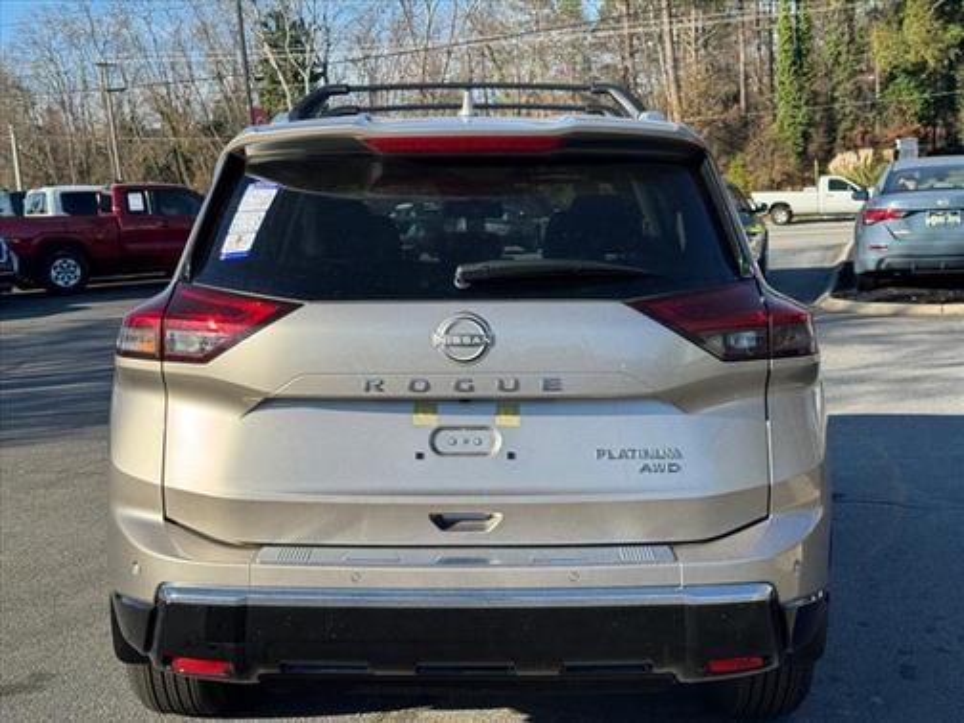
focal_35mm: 48
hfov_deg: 39.7
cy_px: 362
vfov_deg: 30.3
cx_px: 482
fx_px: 1337
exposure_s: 1/2717
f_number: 1.78
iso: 64
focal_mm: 6.76
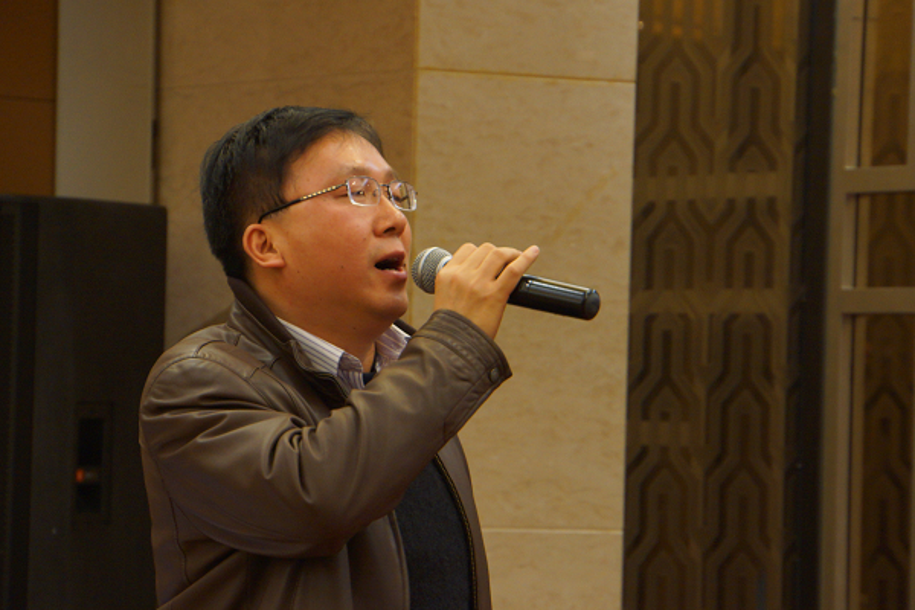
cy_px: 305
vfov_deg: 6.6
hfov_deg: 9.9
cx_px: 458
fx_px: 5261
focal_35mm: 207
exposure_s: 1/40
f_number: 6.3
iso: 1600
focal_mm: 138
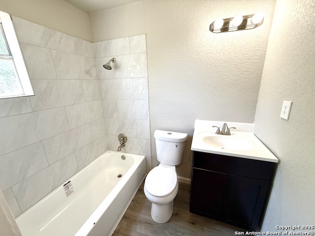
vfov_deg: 85.7
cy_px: 118
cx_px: 158
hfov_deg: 102.1
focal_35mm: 14
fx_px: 127
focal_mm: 2.22
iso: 160
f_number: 2.2
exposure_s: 1/120
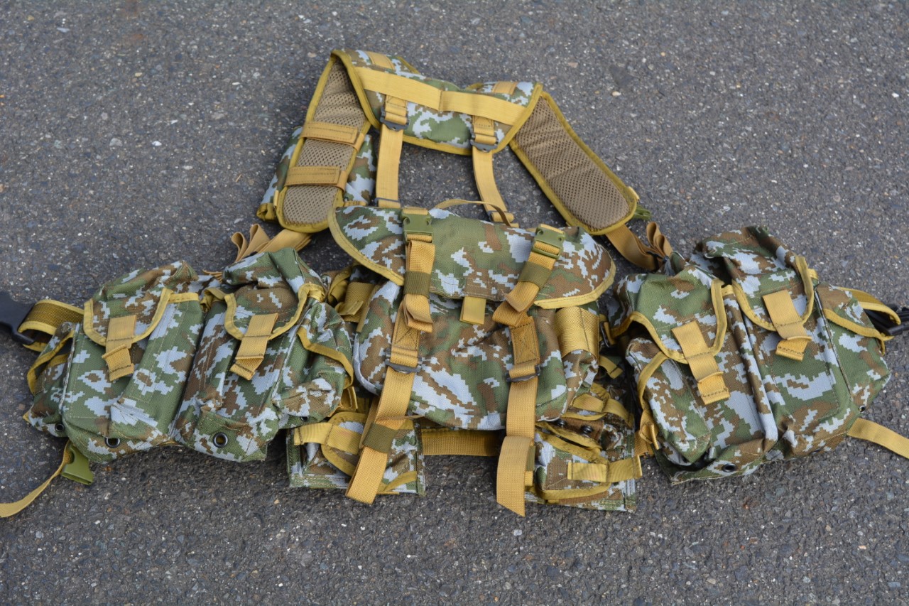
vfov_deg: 23.8
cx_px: 454
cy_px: 303
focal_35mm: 57
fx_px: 1439
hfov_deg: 35.1
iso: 200
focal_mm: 38
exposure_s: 1/200
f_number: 7.1
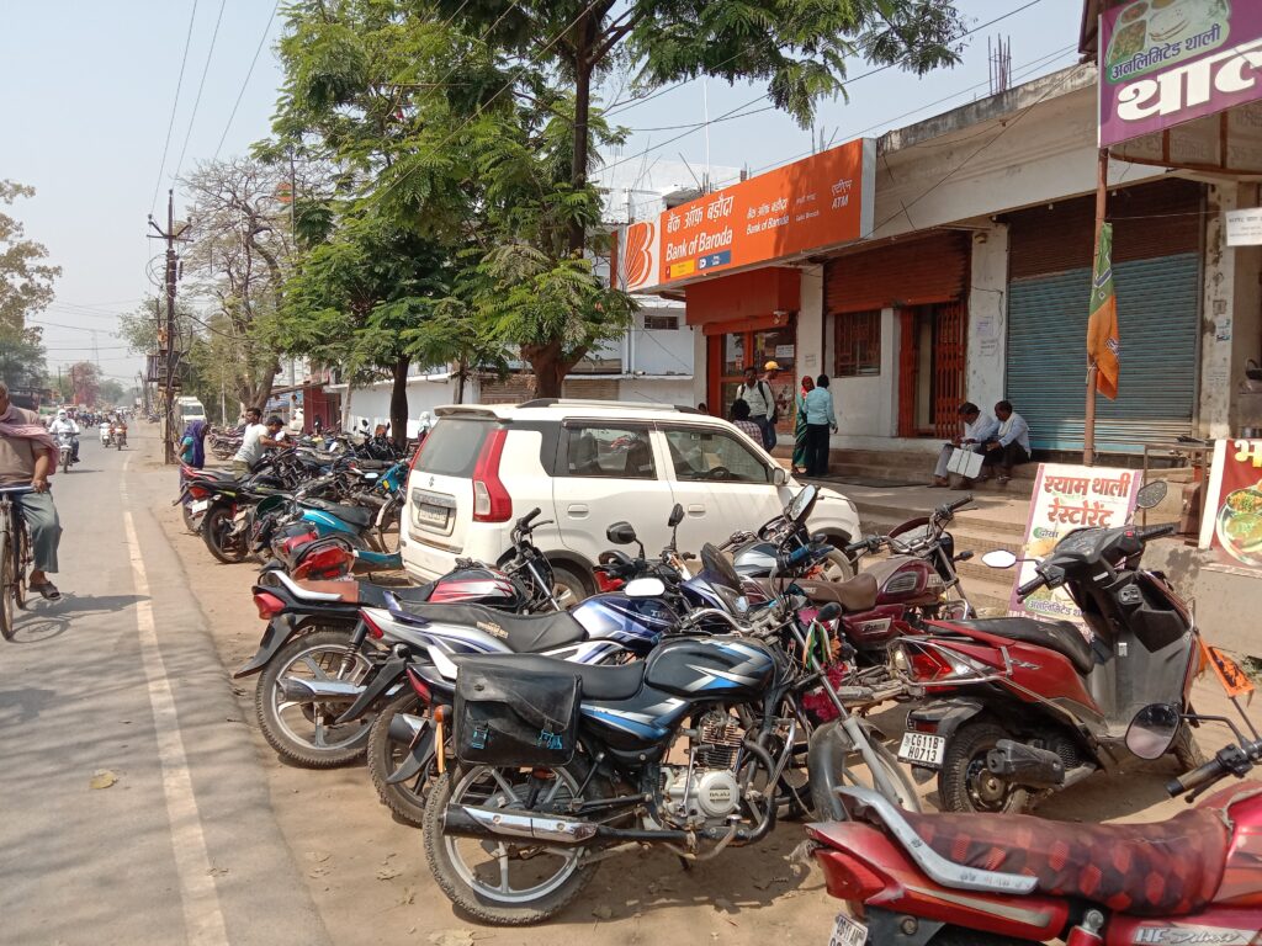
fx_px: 948
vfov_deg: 53.1
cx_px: 631
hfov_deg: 67.3
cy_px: 473
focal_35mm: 26
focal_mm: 3.65
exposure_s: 1/658
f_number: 2.2
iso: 103
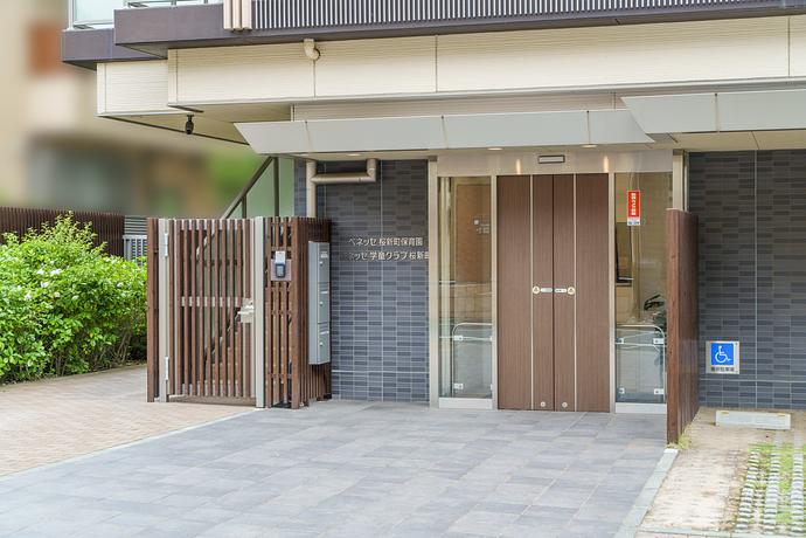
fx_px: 1231
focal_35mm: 55
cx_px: 403
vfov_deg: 24.6
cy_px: 269
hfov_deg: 36.2
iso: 800
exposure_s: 1/200
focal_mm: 55
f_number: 8
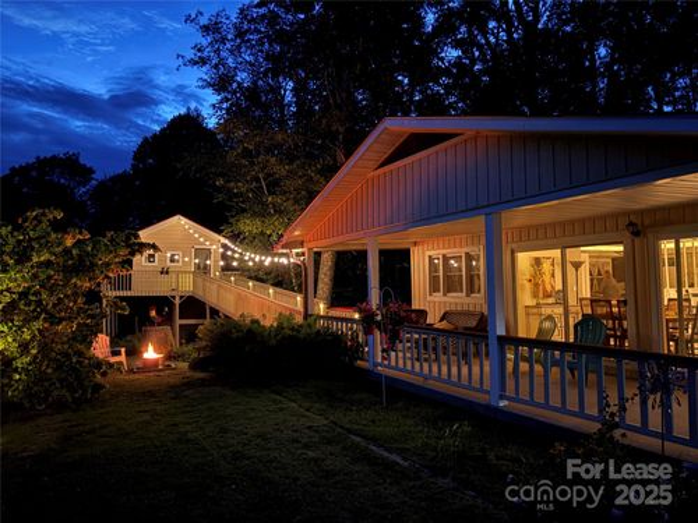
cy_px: 262
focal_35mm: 26
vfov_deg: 53.1
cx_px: 349
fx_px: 524
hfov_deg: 67.3
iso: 1600
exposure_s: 1/2
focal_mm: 5.96
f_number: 1.6
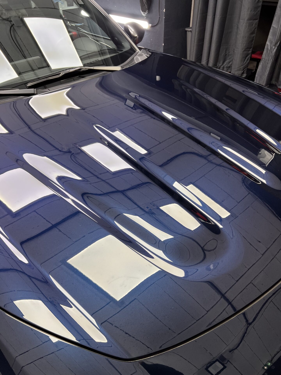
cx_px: 140
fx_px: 281
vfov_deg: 67.3
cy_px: 188
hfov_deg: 53.1
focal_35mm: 26
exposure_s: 1/100
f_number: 1.5
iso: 80
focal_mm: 5.7
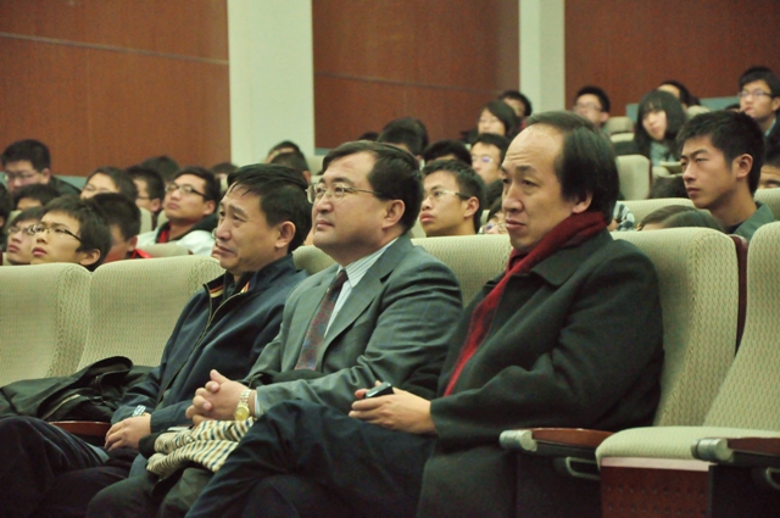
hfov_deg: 13.1
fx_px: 3408
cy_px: 259
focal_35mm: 158
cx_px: 390
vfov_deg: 8.7
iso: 3200
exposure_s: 1/20
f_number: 5.6
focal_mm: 105
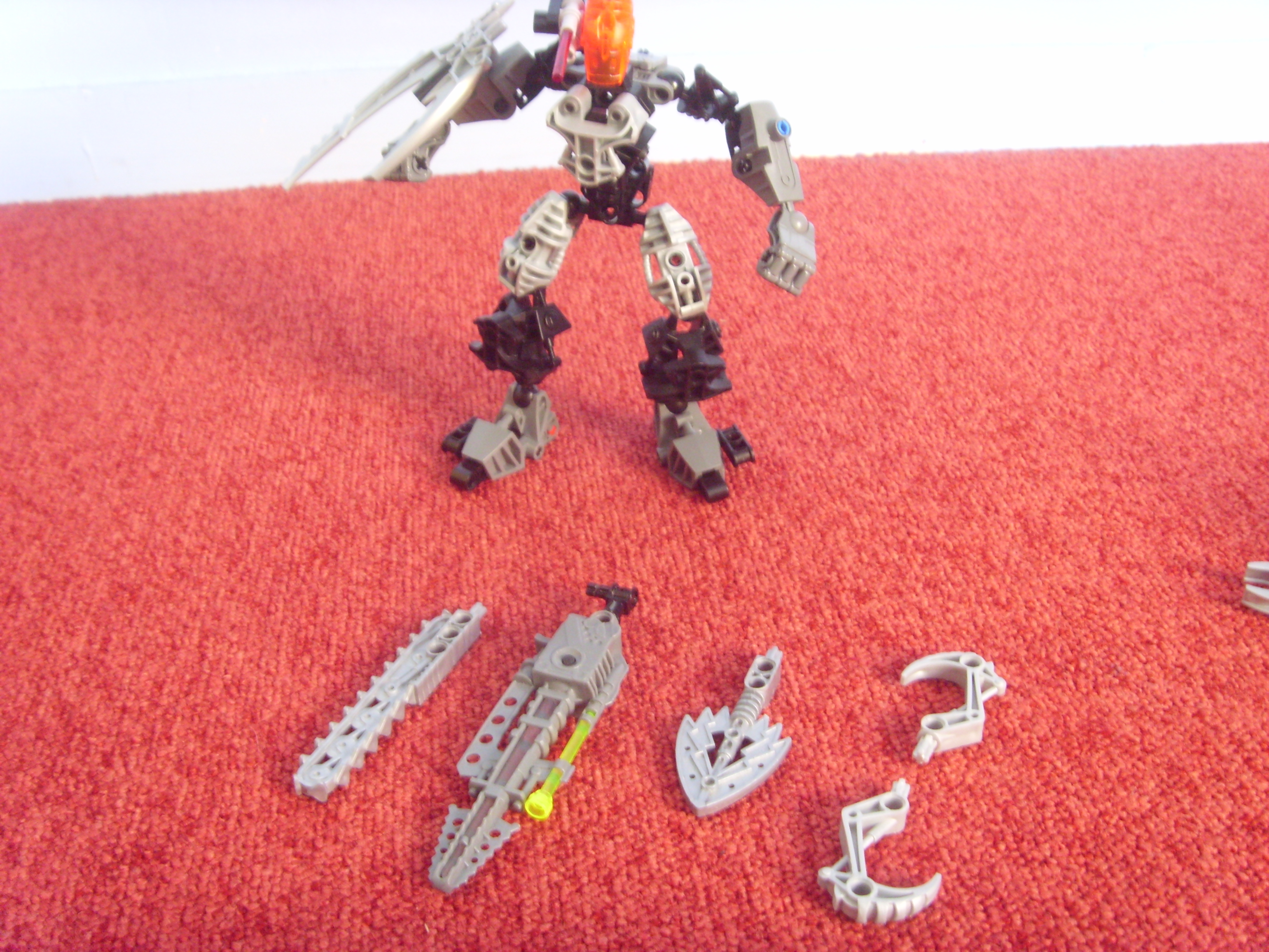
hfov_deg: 58.4
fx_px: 1136
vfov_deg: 45.4
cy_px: 476
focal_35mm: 31
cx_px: 634
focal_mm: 6.3
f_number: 3.5
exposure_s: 1/8
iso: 300
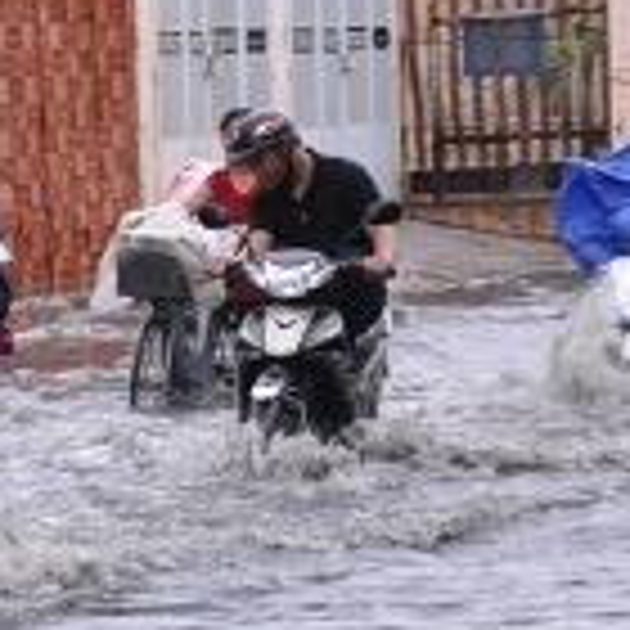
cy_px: 353
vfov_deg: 6.3
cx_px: -364
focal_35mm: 279
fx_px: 5745
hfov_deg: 6.2
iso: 400
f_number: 7.1
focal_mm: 48
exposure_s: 1/200
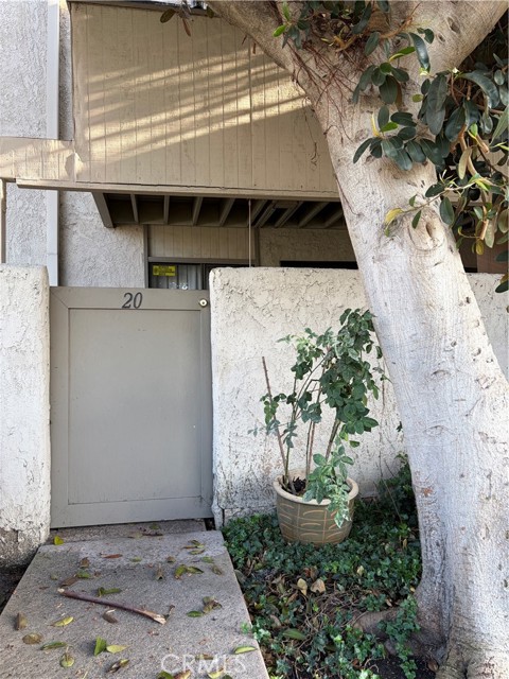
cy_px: 340
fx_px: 510
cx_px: 254
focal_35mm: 26
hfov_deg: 53.1
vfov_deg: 67.3
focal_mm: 5.96
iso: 32
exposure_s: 1/161
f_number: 1.6
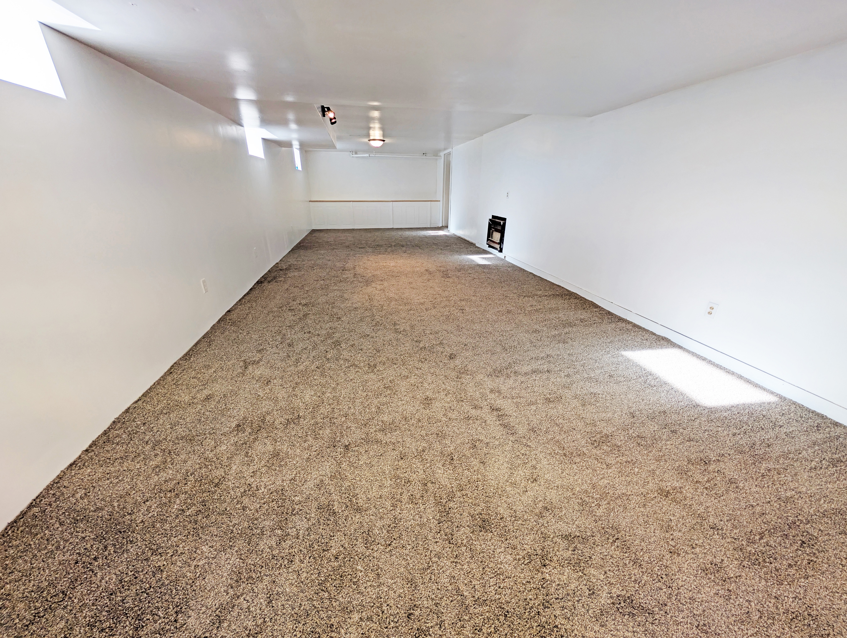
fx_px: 294
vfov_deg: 94.6
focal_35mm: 12
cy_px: 319
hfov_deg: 110.5
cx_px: 424
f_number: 1.7
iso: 74
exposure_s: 1/230
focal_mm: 2.02
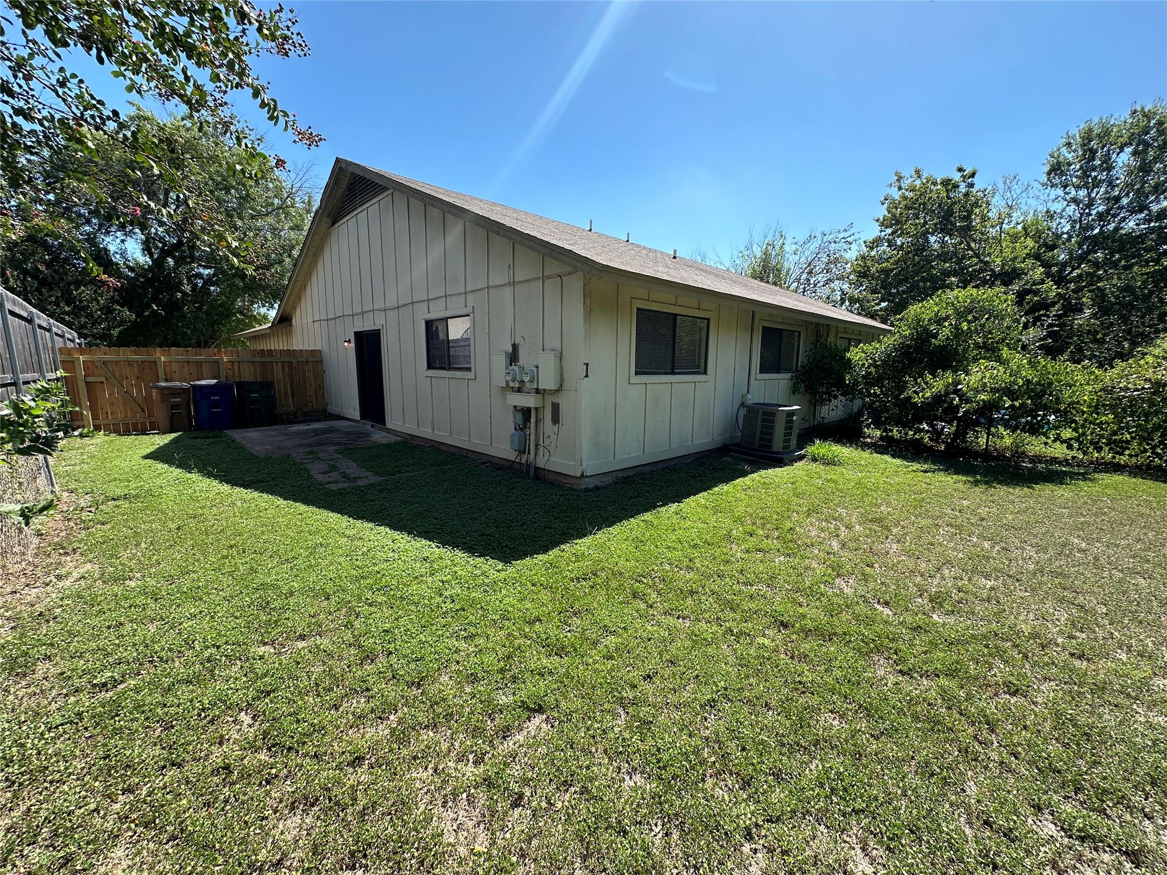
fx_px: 472
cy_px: 438
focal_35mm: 14
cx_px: 584
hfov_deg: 102.1
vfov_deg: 85.7
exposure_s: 1/658
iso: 40
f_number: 2.2
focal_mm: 2.22
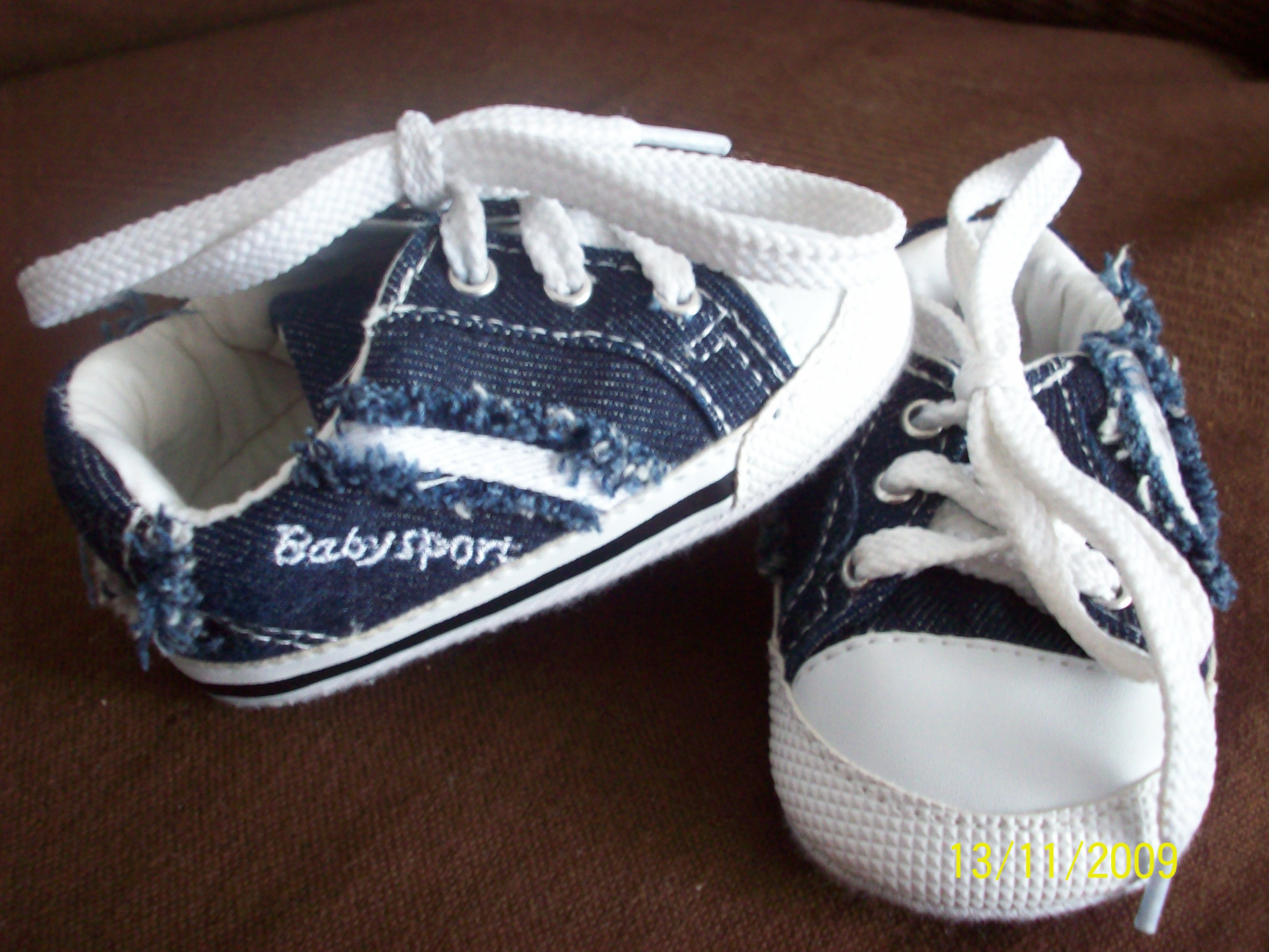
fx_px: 1356
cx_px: 634
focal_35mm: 37
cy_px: 476
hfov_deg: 50.1
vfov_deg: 38.7
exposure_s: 1/8
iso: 169
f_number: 2.8
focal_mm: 6.2
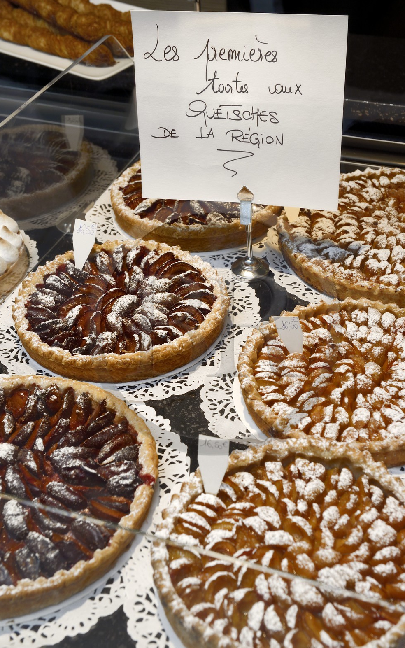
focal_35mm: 58
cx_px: 213
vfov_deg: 35.1
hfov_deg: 22.4
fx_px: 1024
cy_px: 327
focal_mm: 56
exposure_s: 1/125
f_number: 9
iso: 320
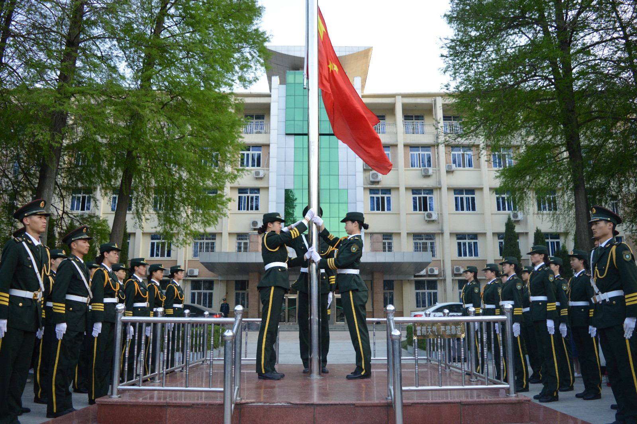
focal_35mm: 51
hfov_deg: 38.9
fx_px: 902
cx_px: 318
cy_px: 212
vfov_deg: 26.4
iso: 800
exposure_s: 1/500
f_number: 4.5
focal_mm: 34
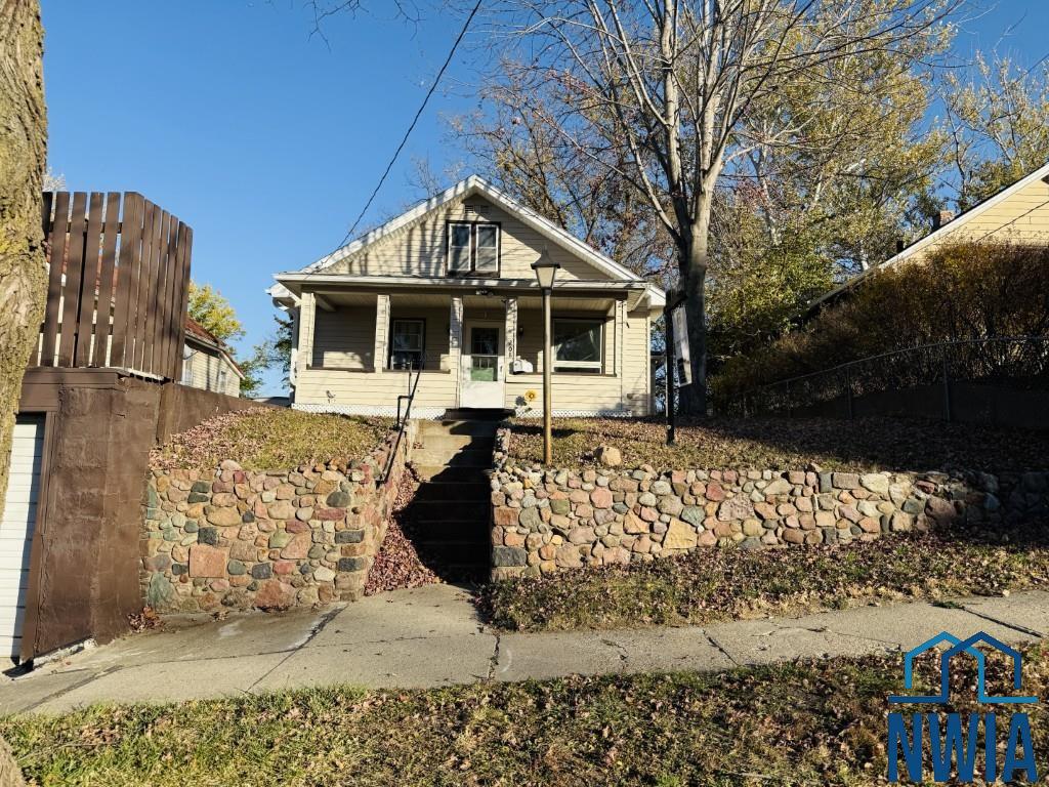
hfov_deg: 71.6
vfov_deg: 56.8
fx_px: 727
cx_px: 524
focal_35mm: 24
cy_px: 394
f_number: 1.78
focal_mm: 6.76
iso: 80
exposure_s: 1/3425
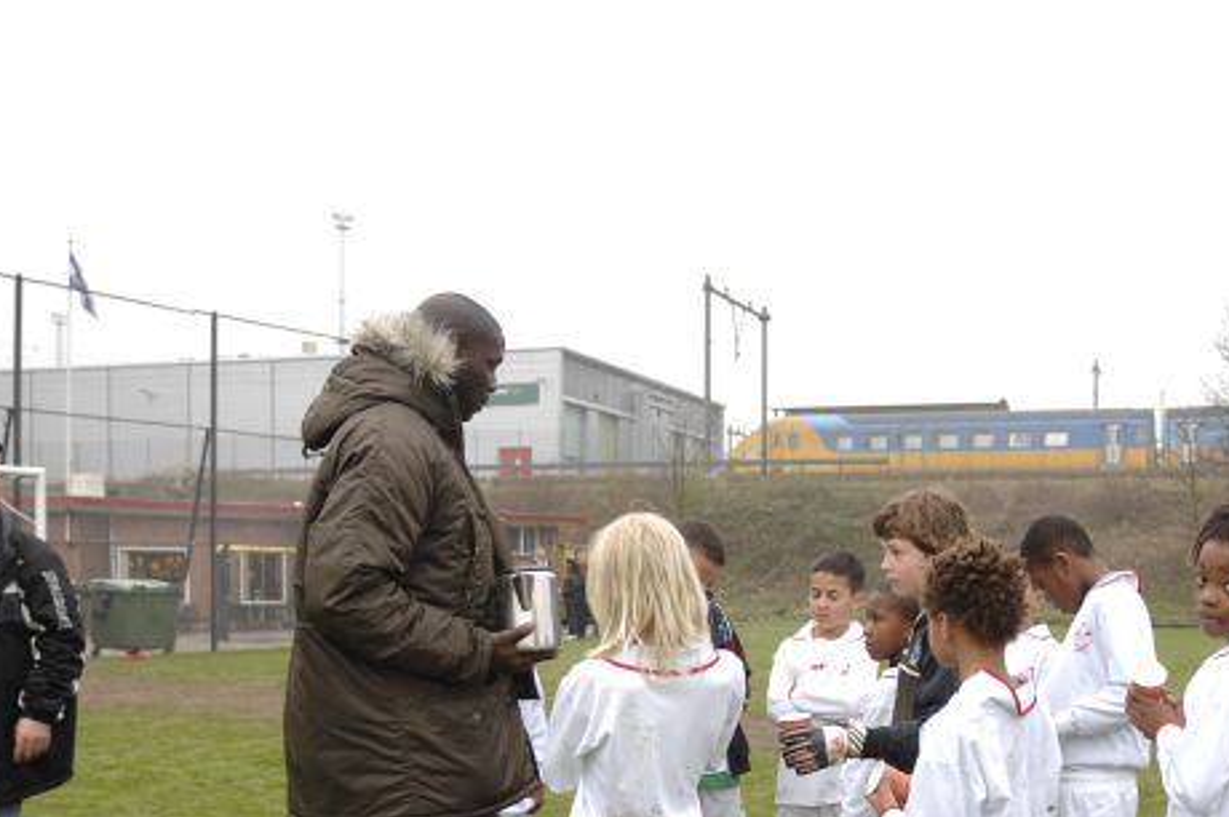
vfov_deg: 29.9
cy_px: 633
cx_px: 727
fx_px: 1501
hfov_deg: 44.3
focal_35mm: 44
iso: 200
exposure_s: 1/160
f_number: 3.2
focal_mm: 18
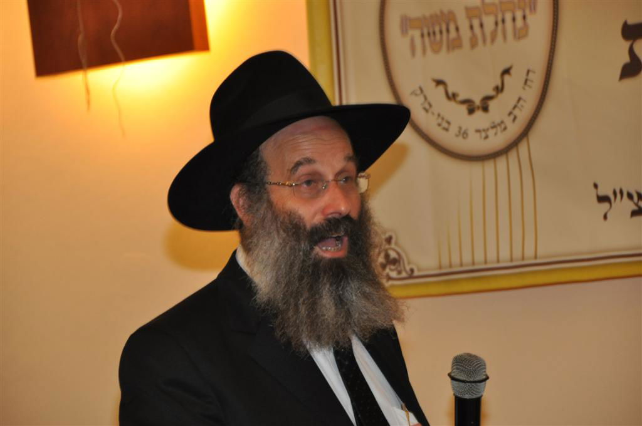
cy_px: 213
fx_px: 2992
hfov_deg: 12.2
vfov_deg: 8.1
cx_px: 321
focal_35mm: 168
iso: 800
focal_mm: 112
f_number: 5.3
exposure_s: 1/60
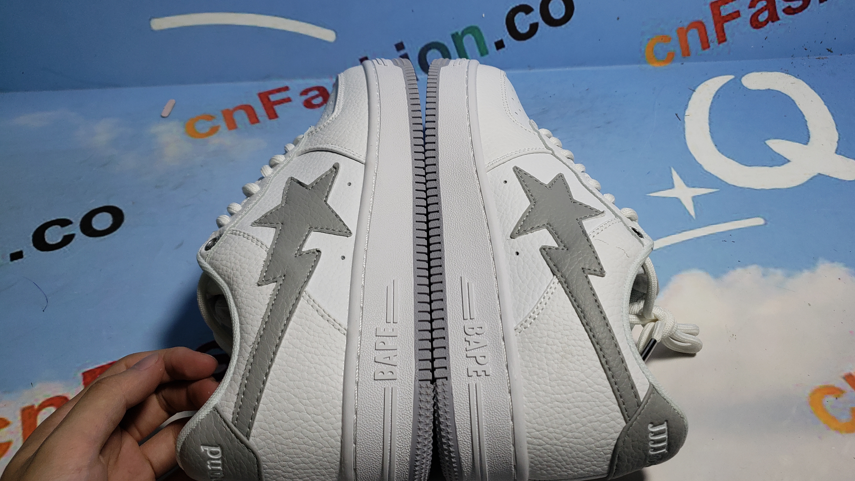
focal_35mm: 29
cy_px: 238
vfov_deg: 40.2
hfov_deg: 66.1
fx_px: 657
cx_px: 437
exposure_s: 1/686
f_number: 1.5
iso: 50
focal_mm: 4.3
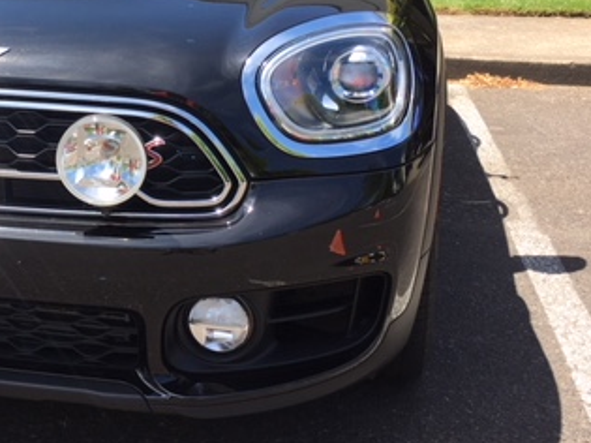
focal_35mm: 59
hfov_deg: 31.5
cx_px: 88
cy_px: 124
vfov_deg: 24.6
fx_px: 1007
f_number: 2.2
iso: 25
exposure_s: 1/466
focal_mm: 4.15
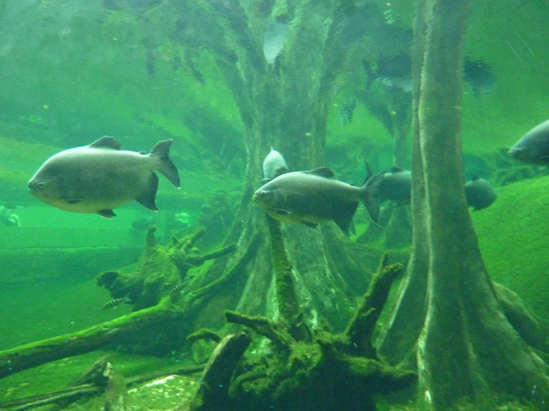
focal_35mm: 25
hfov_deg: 69.4
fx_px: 396
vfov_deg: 54.9
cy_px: 206
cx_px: 274
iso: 800
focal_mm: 4.1
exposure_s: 1/13
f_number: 3.3
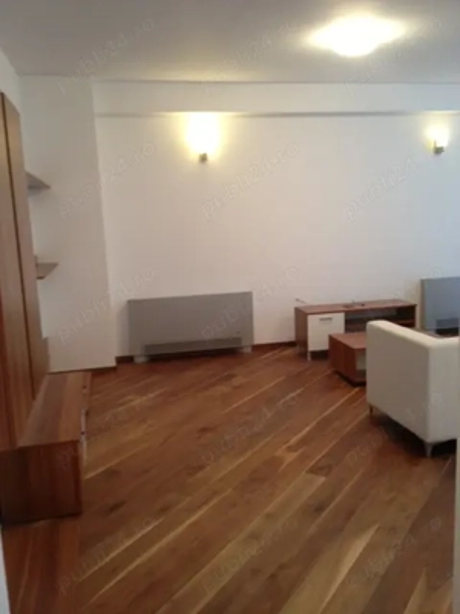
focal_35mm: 35
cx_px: 230
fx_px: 620
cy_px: 307
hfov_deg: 40.7
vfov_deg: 52.6
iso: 200
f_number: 2.4
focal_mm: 4.28
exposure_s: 1/20
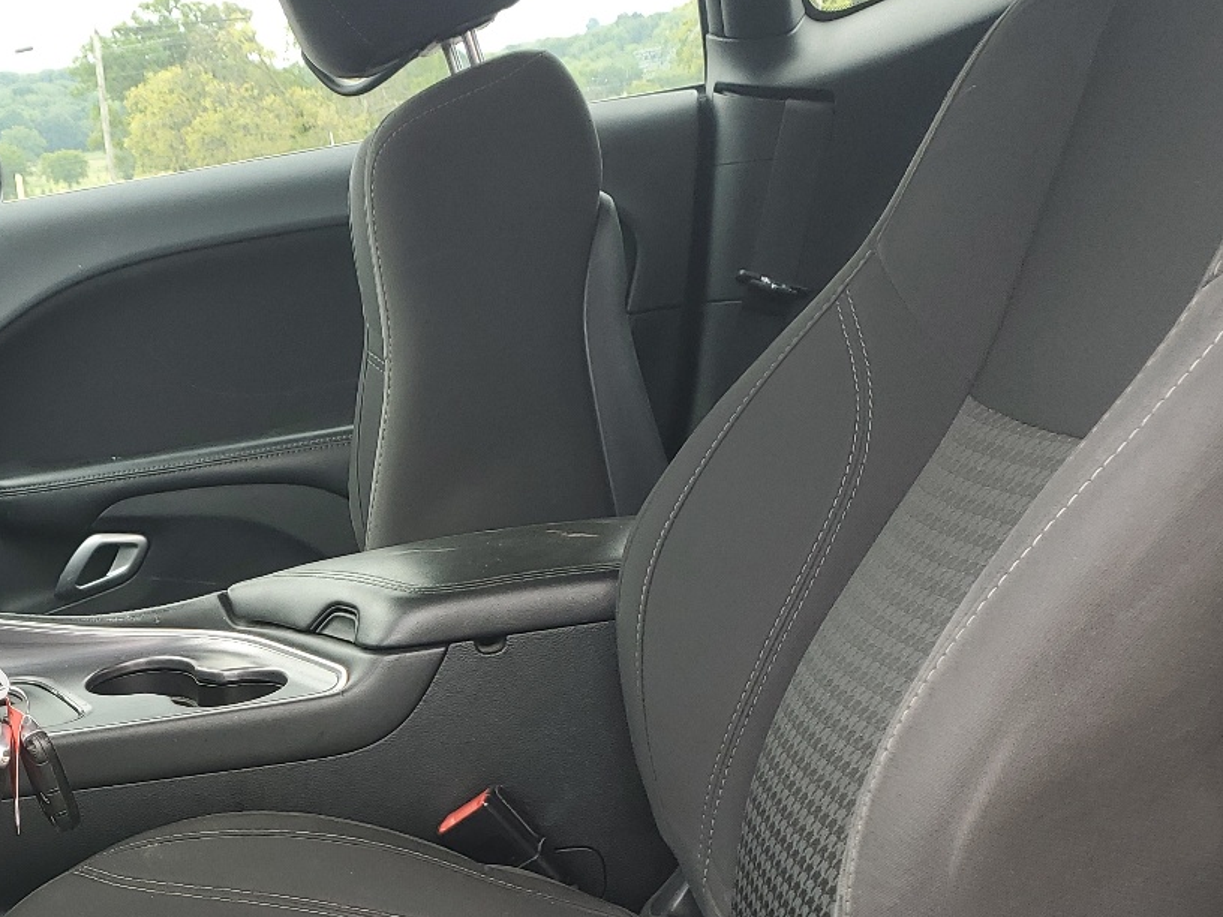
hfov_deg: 35.1
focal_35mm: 51
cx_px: 102
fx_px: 1802
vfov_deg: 27.6
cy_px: 814
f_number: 1.5
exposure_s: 1/233
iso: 50
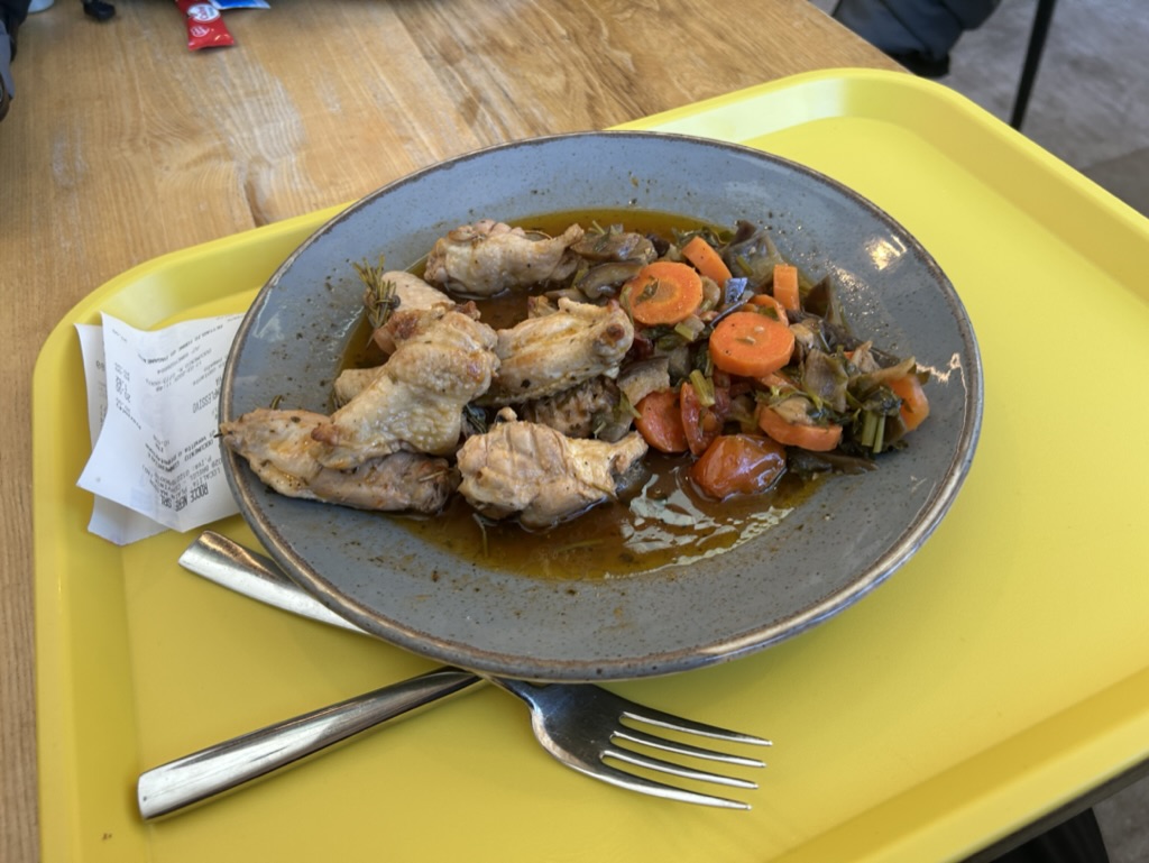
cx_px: 574
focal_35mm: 26
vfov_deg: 53.1
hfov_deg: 67.3
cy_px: 432
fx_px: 863
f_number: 1.5
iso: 64
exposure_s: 1/121
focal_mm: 5.7
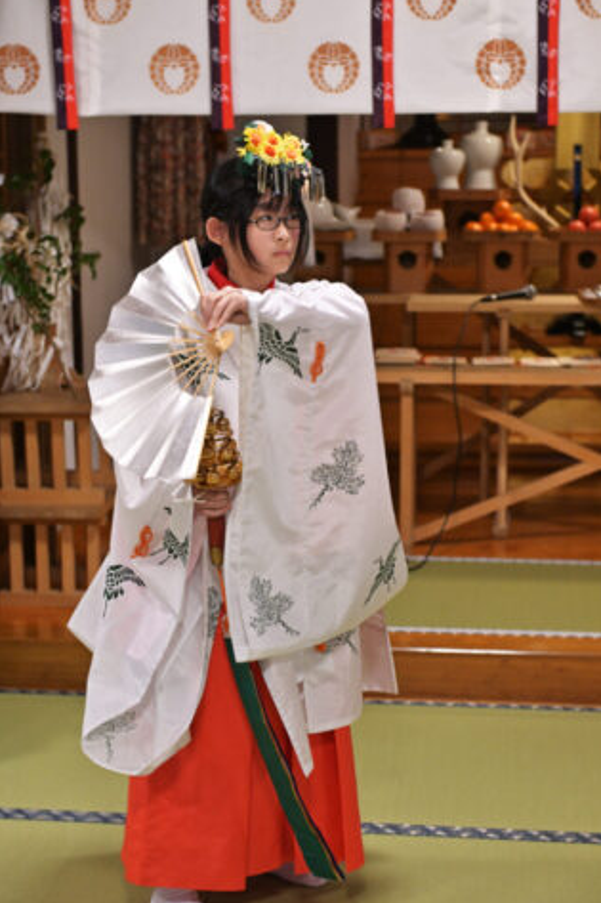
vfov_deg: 28.5
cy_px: 449
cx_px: 303
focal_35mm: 71
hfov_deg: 19.2
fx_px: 1779
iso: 1600
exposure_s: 1/200
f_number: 4
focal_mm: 70
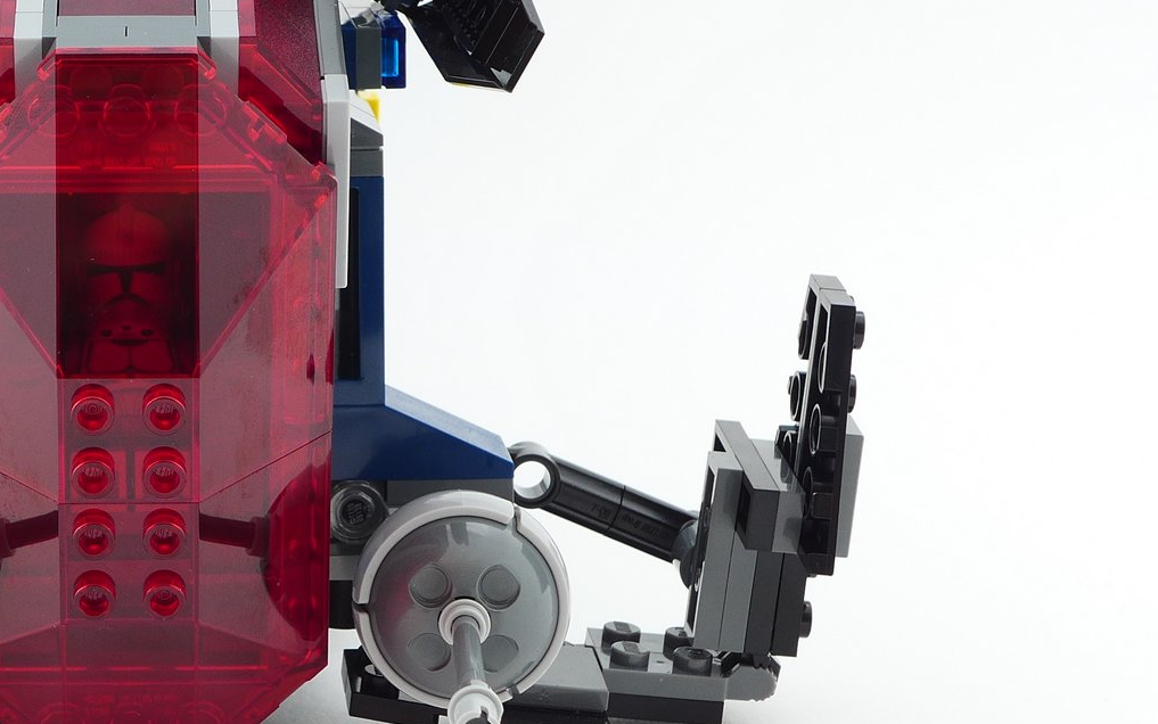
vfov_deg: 10.7
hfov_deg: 16.8
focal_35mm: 123
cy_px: 281
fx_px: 3882
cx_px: 141
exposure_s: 1/10
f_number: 4.5
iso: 80
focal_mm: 12.8
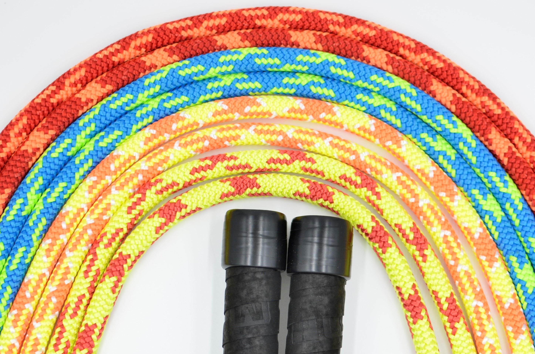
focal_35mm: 52
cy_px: 177
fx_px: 778
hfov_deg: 37.9
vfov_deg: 25.6
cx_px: 268
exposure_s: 1/320
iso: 250
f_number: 2.5
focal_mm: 35
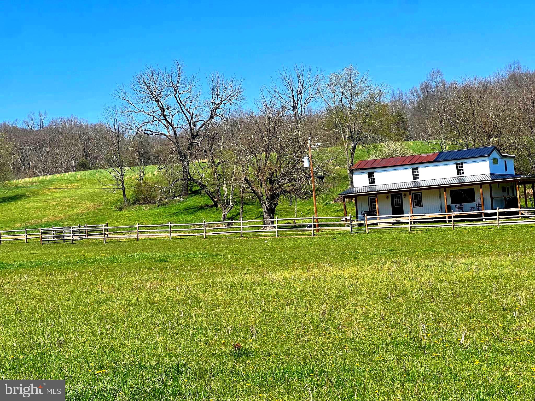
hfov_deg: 25.3
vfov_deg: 19.1
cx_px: 268
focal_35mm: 77
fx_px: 1190
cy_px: 200
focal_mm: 9
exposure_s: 1/686
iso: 32
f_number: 2.8
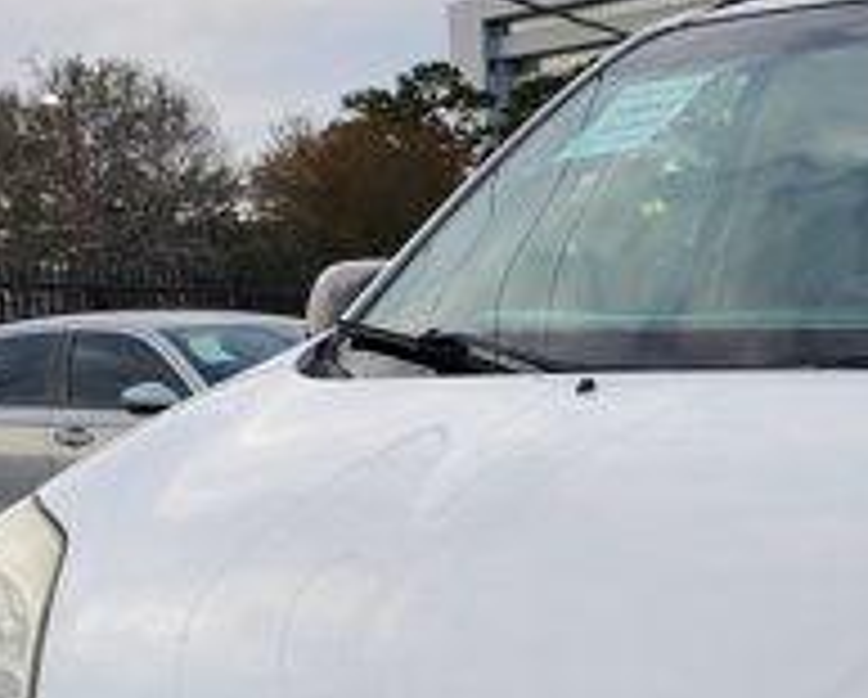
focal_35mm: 84
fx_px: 2161
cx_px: 908
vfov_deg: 17.2
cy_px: 919
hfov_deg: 21.7
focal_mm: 4.3
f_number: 2.4
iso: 50
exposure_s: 1/528
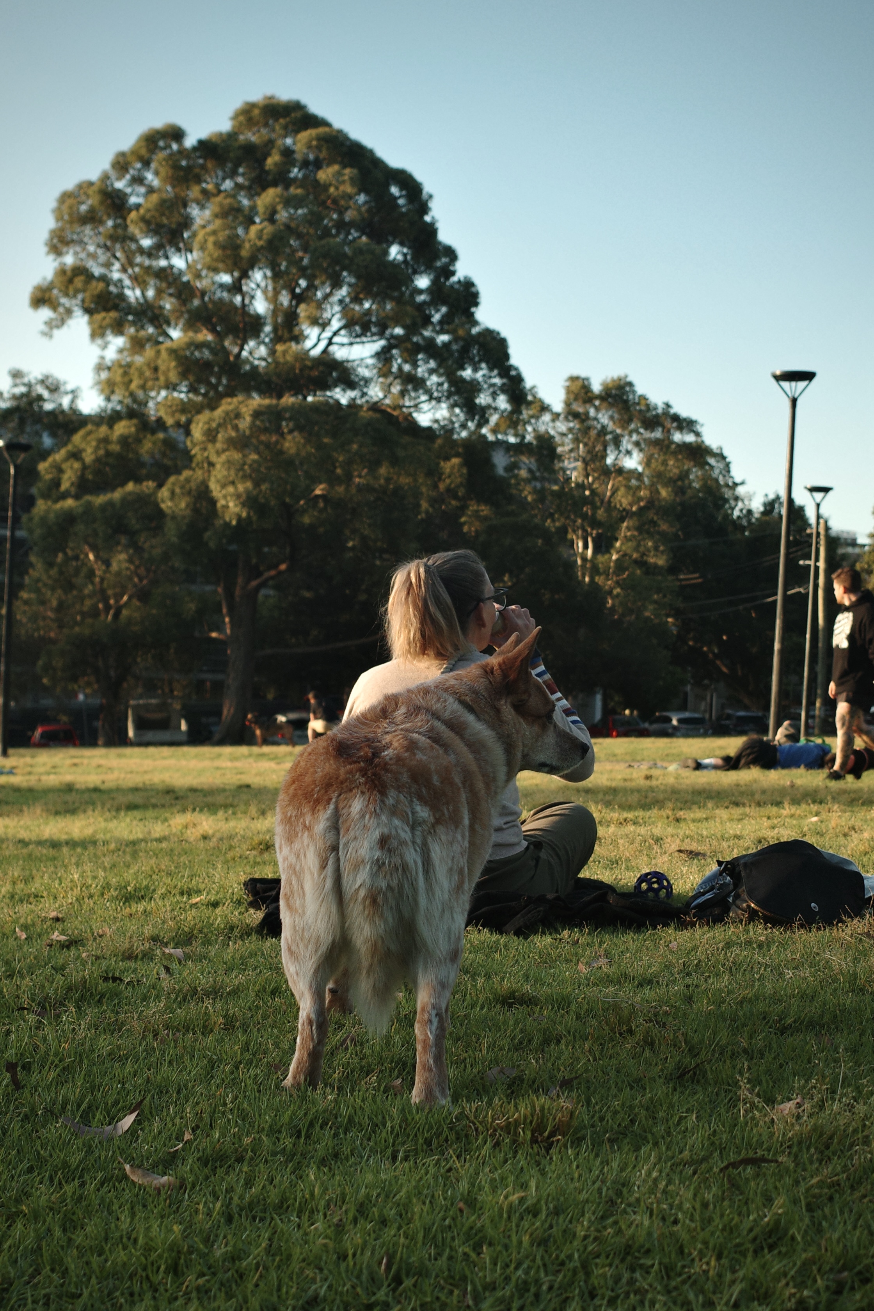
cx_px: 437
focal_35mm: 50
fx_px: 1821
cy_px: 656
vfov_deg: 39.6
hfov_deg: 27.0
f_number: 2.8
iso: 250
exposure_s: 1/250
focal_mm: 18.3
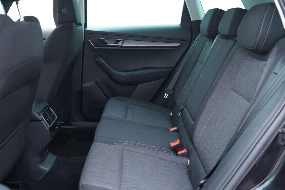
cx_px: 142
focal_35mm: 36
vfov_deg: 36.9
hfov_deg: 53.1
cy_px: 95
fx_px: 285
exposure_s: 1/40
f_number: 2.8
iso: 500
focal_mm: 24
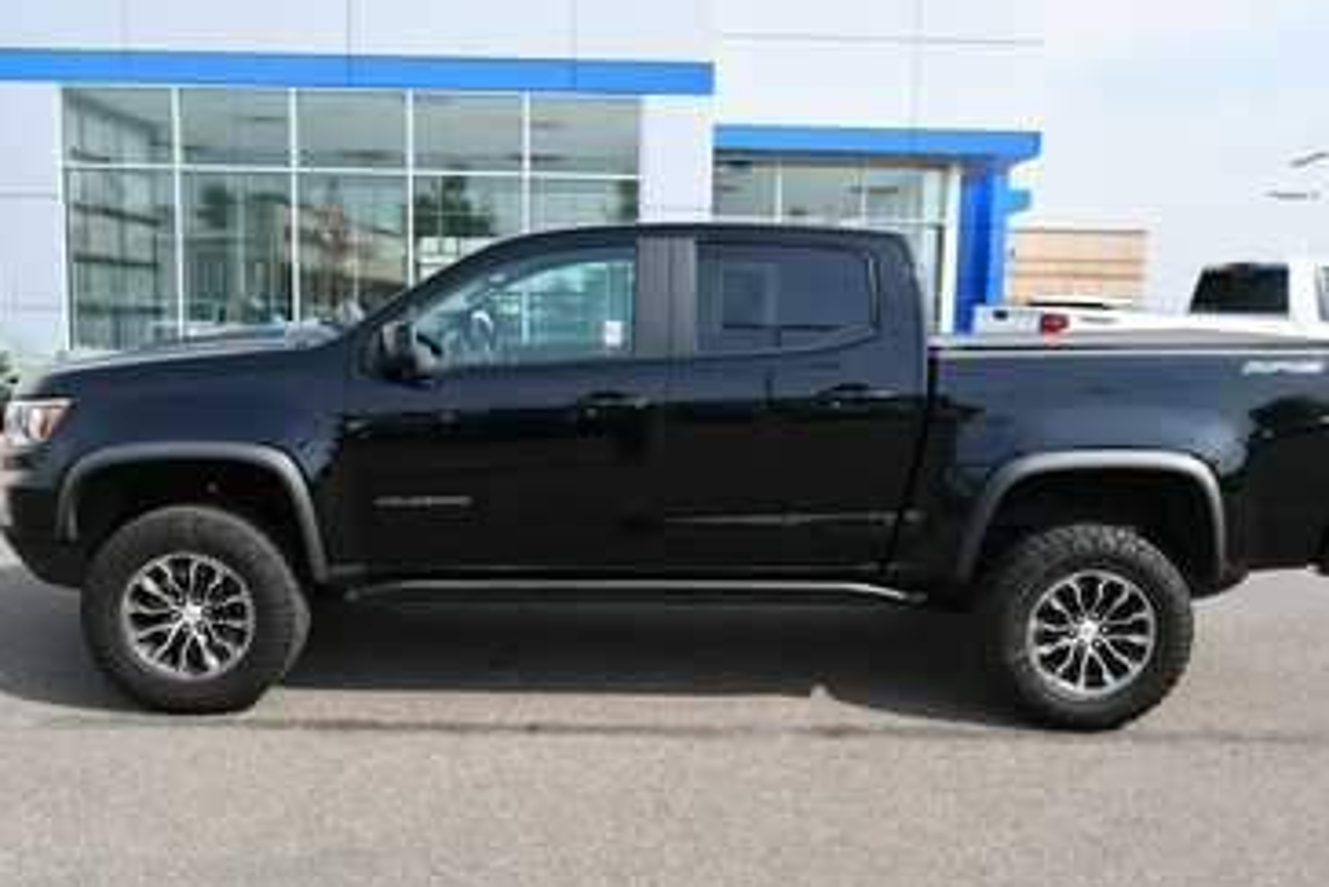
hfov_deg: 57.2
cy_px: 458
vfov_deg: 40.0
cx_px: 664
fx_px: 1219
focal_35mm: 33
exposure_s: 1/250
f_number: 8
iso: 160
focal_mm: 20
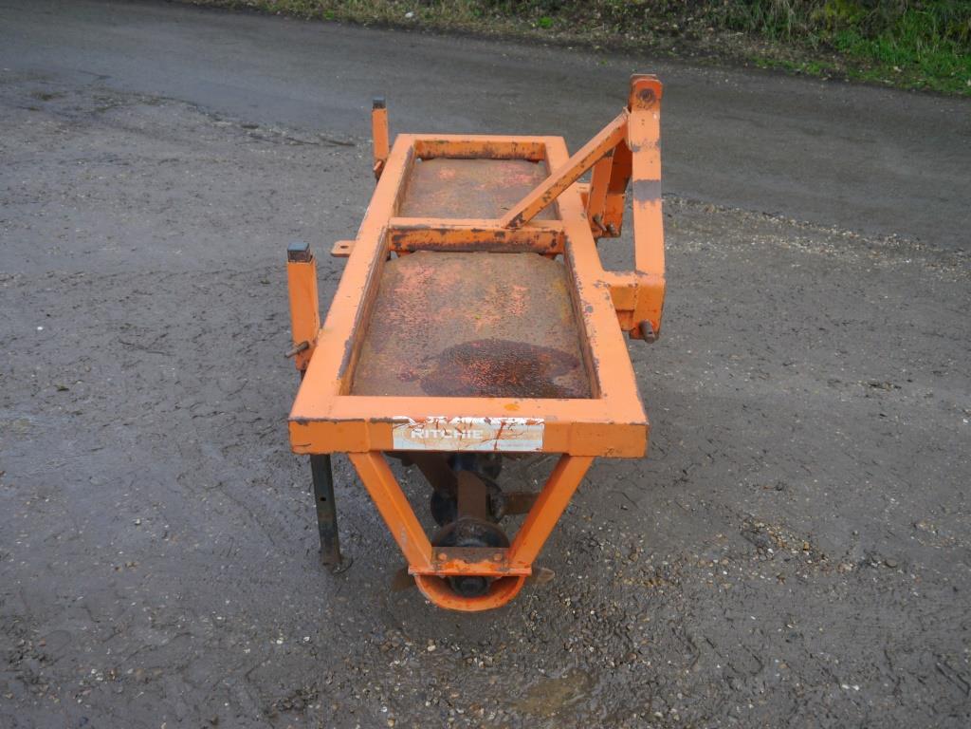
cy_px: 364
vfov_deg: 46.8
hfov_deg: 60.0
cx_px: 486
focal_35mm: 30
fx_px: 842
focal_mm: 15
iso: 200
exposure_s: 1/60
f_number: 3.6
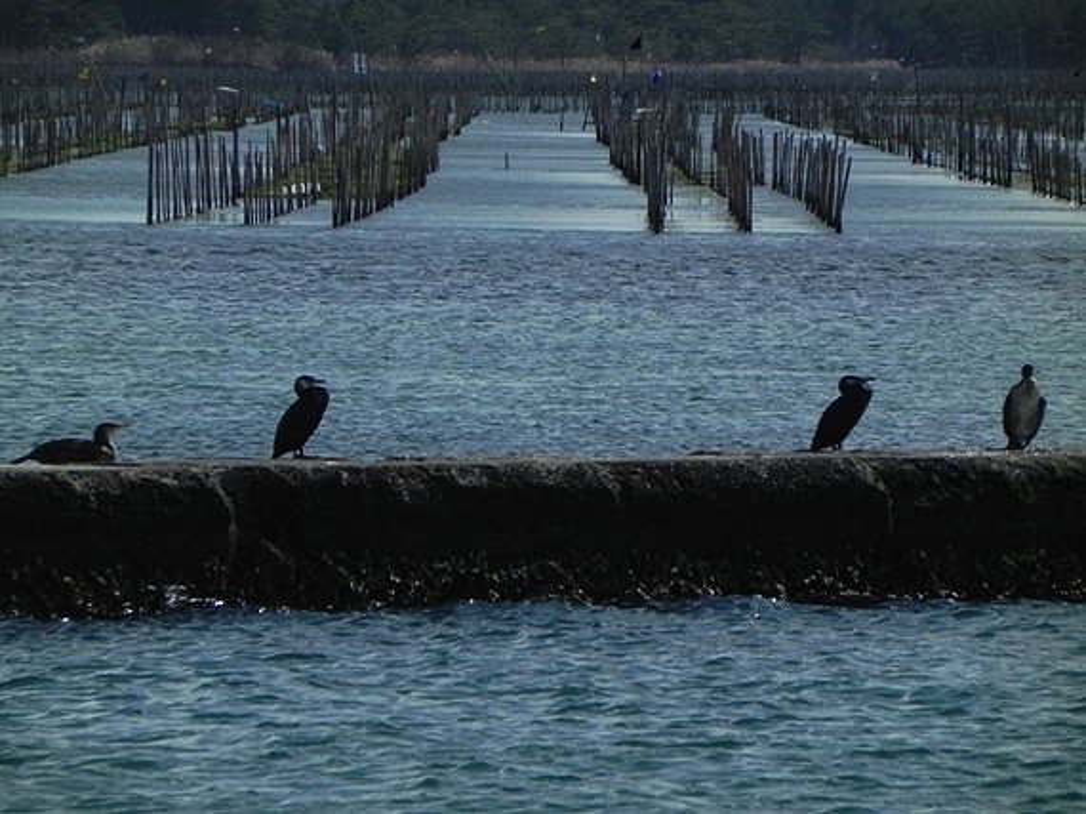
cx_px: 543
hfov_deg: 3.6
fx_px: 17248
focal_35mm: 550
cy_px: 407
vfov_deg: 2.7
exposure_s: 1/1372
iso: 160
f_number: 8
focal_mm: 97.8
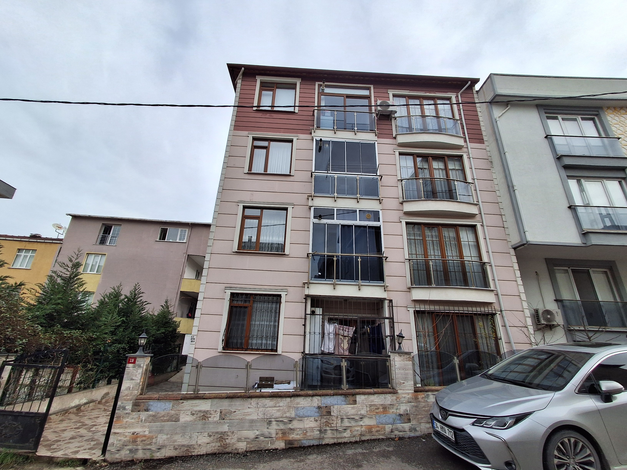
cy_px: 235
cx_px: 314
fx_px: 290
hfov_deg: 94.5
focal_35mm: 16
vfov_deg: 78.1
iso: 40
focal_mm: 1.64
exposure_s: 1/827
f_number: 2.2
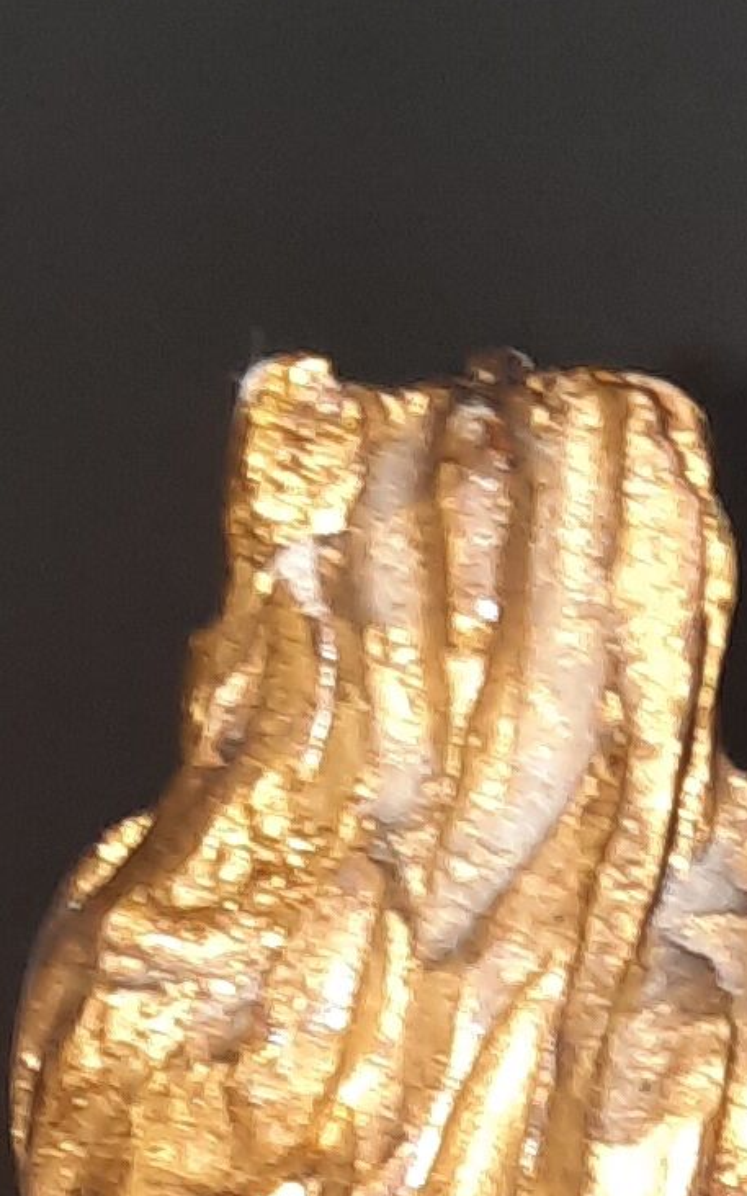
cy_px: 2361
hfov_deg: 9.0
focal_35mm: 145
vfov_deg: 12.7
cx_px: 46
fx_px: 4722
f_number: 2
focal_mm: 4.6
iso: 100
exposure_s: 1/50
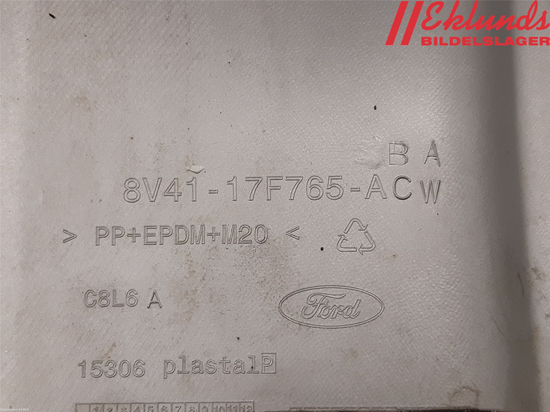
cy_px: 206
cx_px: 275
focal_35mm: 26
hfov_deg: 67.3
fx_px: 413
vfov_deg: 53.1
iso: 125
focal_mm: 3.93
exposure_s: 1/50
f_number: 1.7
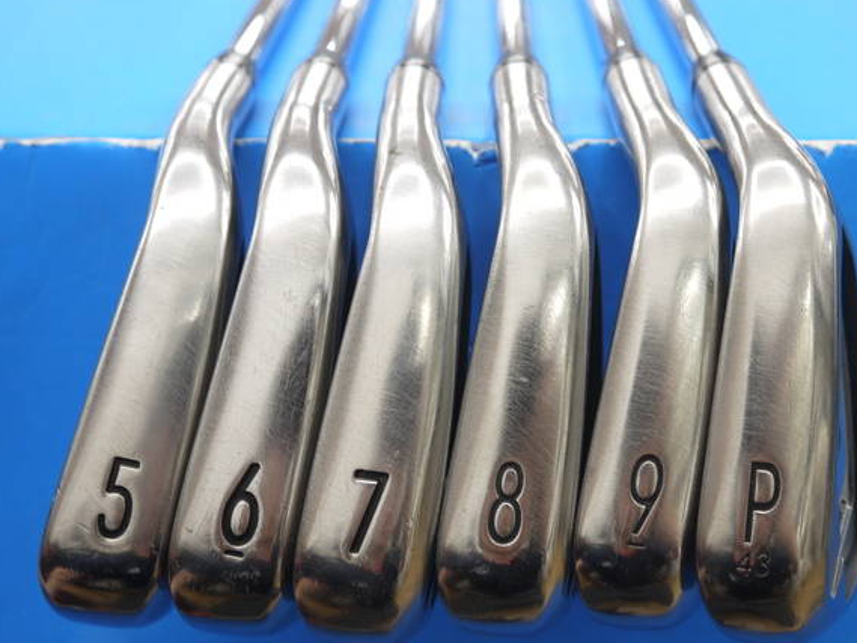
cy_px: 342
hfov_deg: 35.5
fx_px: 1337
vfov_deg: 27.0
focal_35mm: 54
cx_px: 459
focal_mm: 24
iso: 320
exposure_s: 1/60
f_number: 4.5
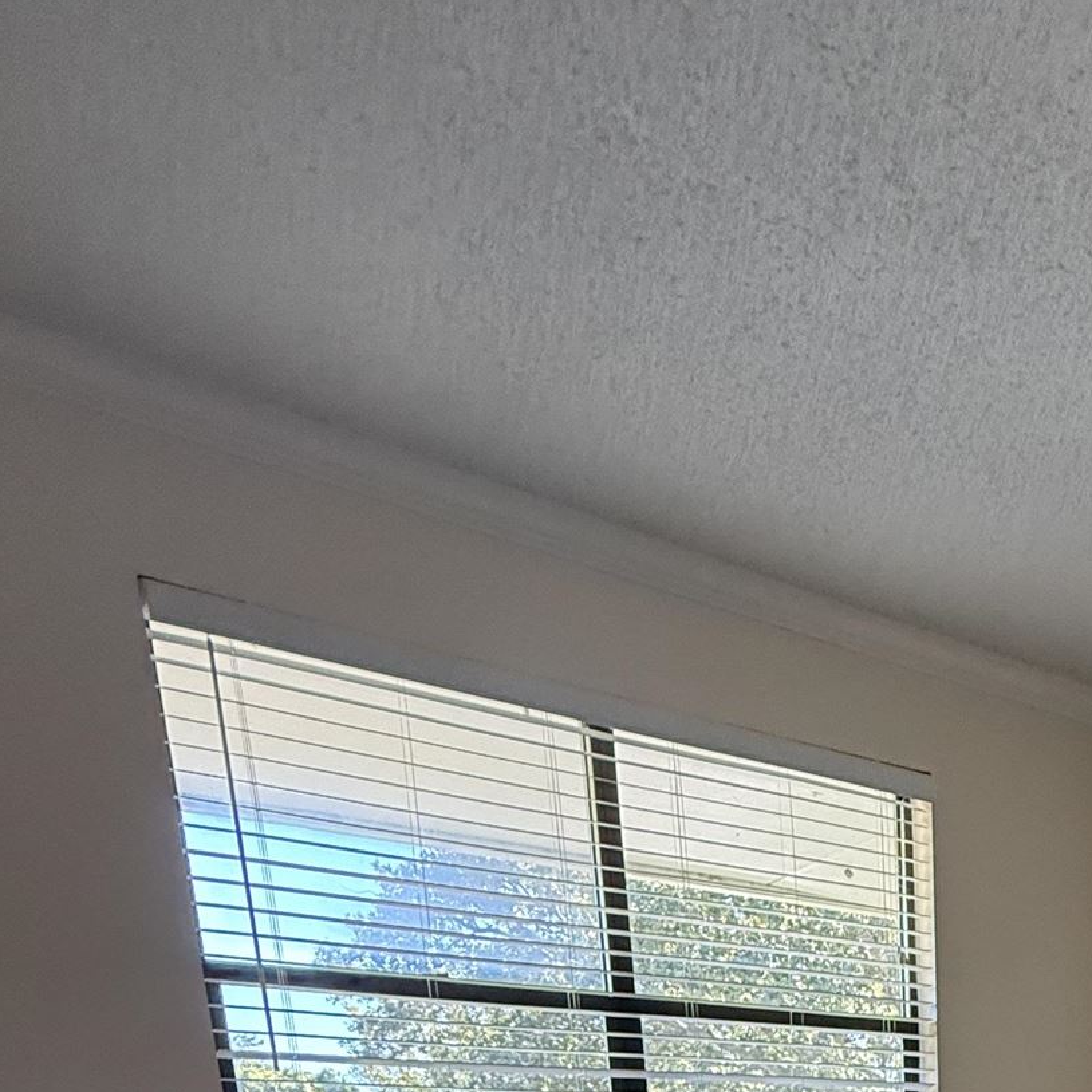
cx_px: 958
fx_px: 1249
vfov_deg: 31.8
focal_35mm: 35
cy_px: 1515
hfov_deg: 43.6
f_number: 2.2
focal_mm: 2.22
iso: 320
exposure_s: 1/99
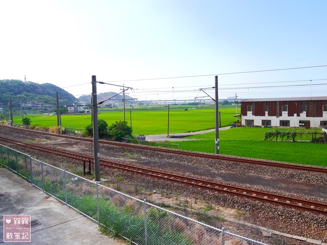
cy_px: 122
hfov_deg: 59.9
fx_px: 284
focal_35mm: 30
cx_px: 164
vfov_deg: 46.9
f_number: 4.5
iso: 160
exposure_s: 1/640
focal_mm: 15
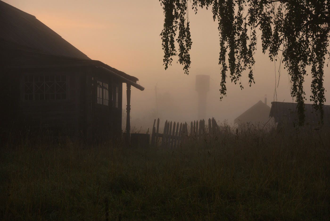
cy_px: 110
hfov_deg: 23.9
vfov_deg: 16.1
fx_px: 780
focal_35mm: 85
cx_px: 165
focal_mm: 85
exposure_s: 1/250
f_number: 6.3
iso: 400
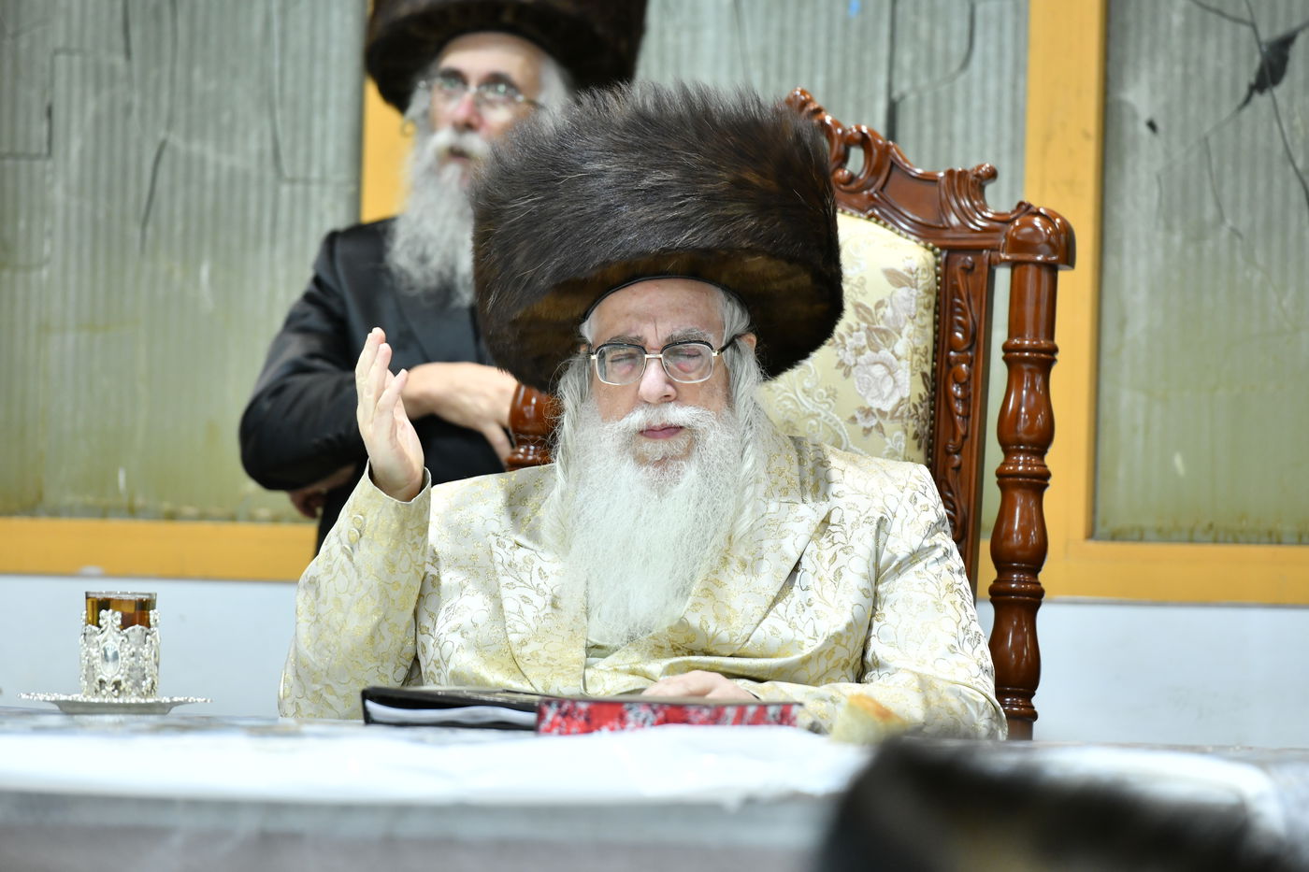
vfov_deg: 6.9
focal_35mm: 200
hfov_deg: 10.3
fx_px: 7271
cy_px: 436
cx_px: 654
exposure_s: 1/125
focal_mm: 200
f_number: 5
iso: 1600
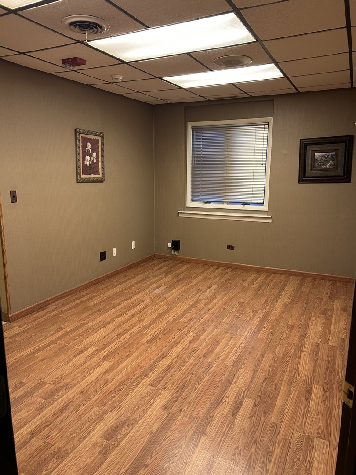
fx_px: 357
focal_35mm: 26
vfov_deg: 67.3
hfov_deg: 53.1
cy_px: 238
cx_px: 178
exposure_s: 1/60
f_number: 1.5
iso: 125
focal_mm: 5.7
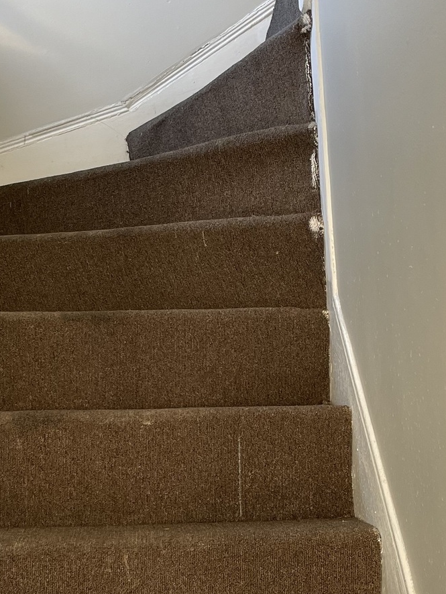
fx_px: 1116
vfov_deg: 29.8
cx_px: 264
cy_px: 303
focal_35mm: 65
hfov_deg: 22.6
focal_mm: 5.1
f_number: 1.6
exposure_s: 1/60
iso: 80
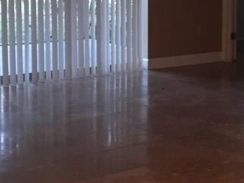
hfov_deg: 20.7
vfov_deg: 16.1
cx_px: 254
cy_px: 28
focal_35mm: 91
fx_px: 642
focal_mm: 4.15
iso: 200
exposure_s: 1/20
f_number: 2.2
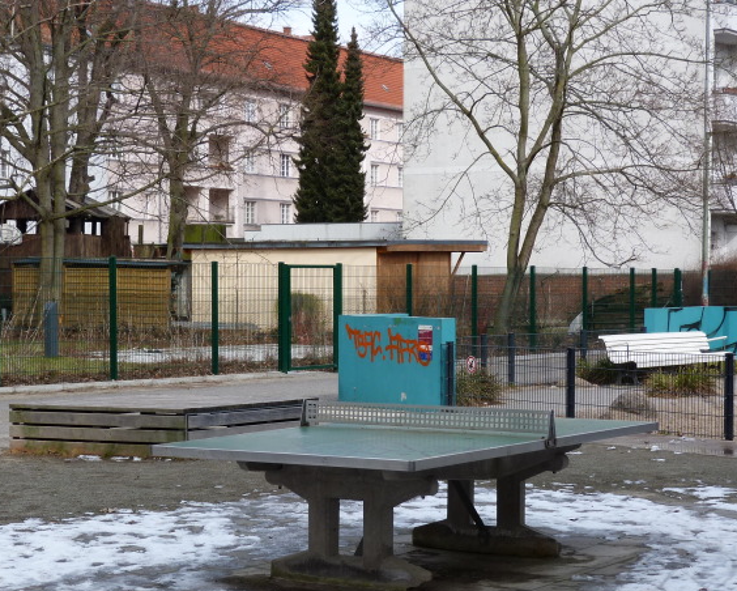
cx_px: 344
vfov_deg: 18.5
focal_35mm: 83
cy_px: 382
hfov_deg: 23.0
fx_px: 1812
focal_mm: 10.8
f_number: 4.5
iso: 80
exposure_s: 1/250
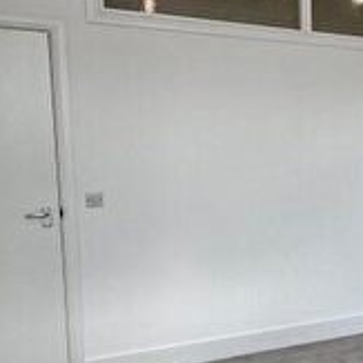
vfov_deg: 32.1
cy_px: 213
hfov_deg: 27.6
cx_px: 454
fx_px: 629
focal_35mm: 53
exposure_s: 1/99
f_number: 2.2
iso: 80
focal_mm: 2.22
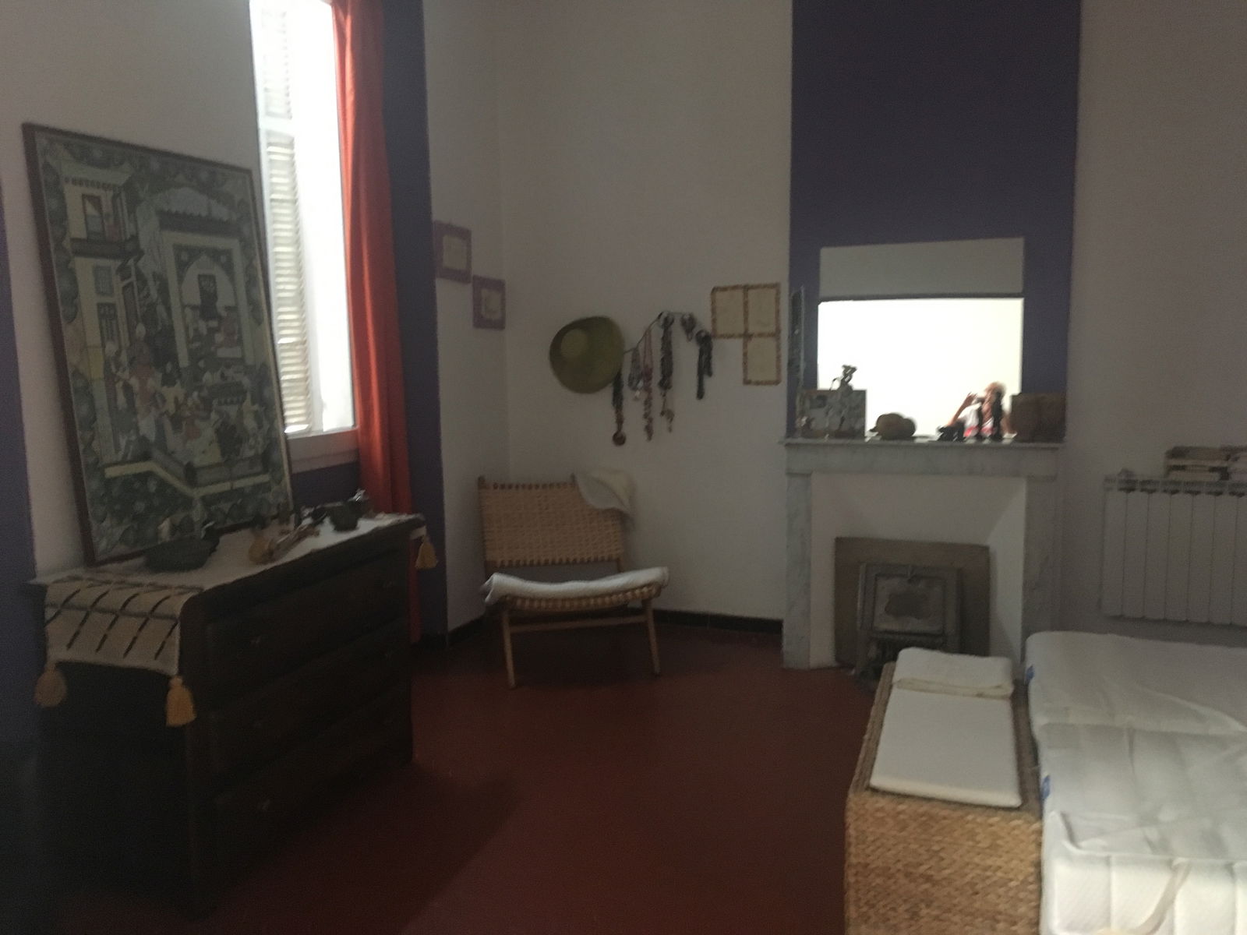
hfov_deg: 61.7
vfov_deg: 48.2
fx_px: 1045
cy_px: 468
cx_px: 624
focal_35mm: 29
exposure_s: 1/17
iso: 250
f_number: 2.2
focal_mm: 4.15
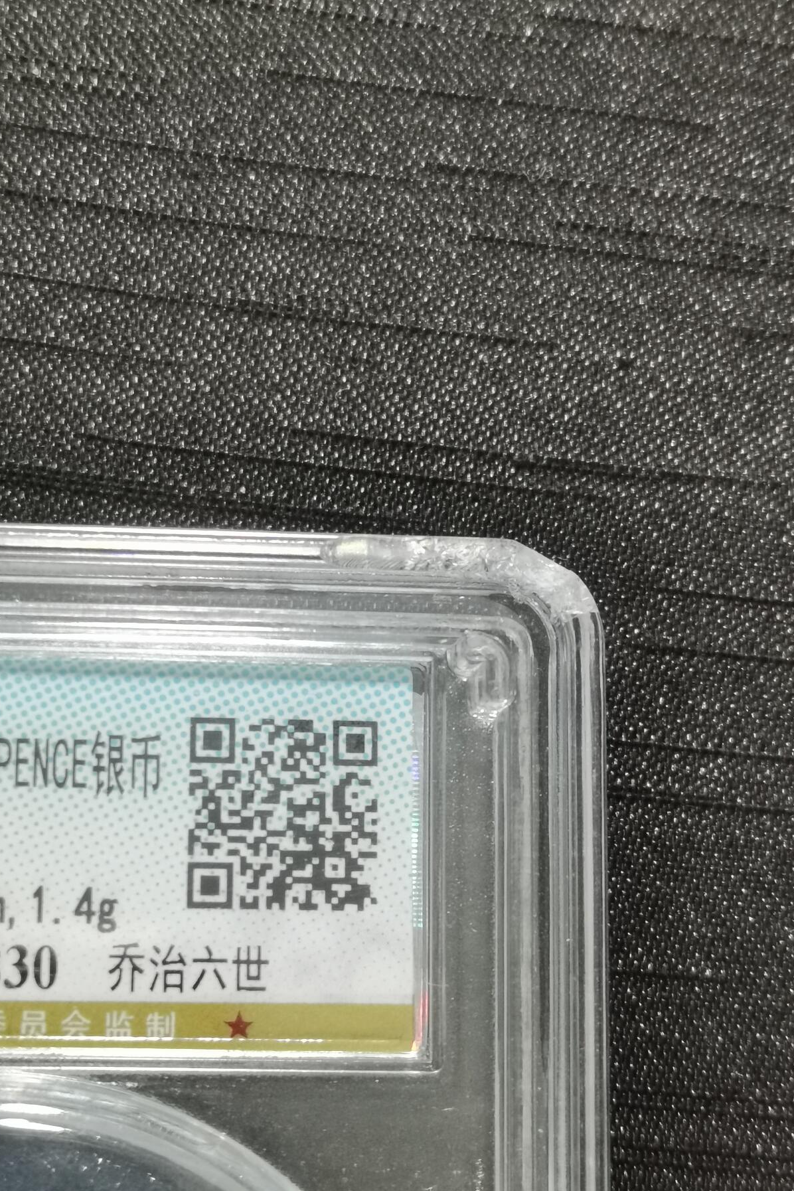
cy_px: 595
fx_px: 2382
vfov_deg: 28.1
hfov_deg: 18.9
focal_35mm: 72
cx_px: 374
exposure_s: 1/100
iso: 160
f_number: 1.8
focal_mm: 5.58
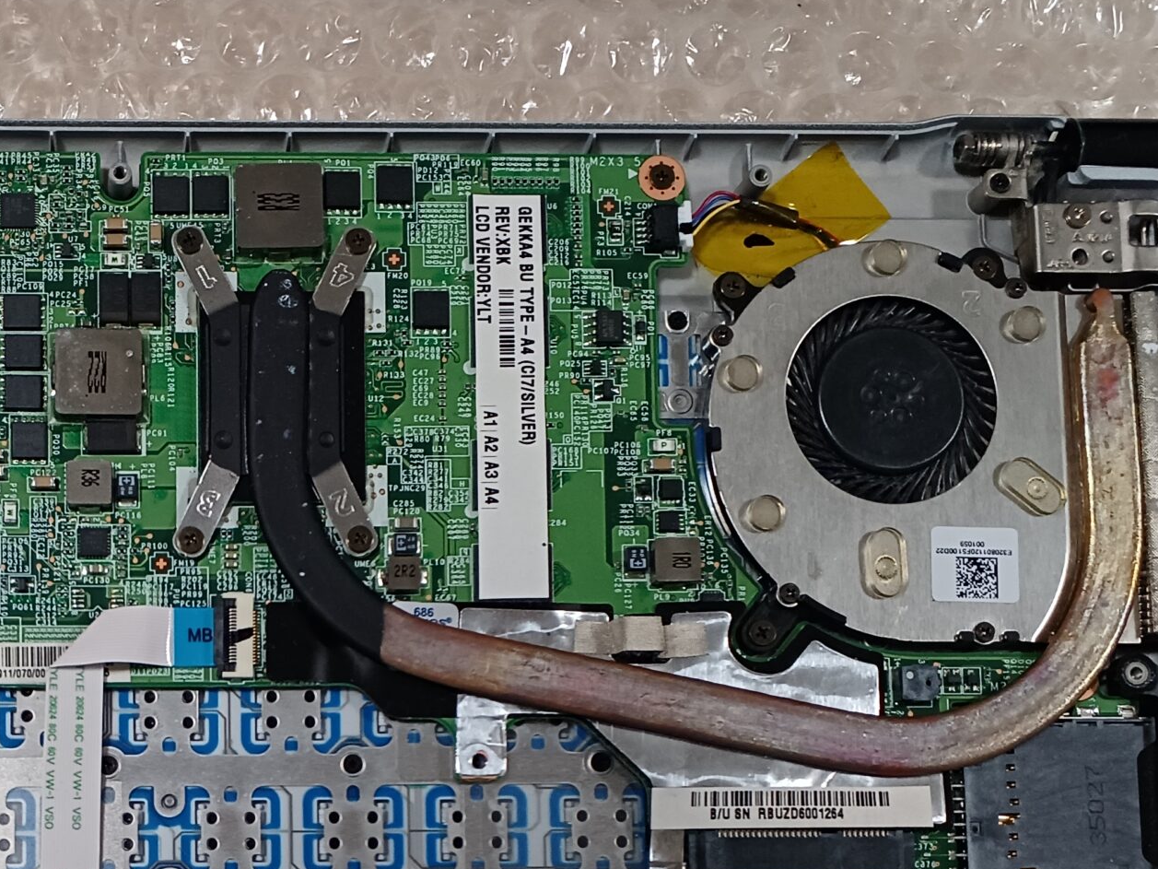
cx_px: 158
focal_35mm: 55
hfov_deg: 33.4
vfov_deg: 25.3
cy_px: 861
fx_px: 1840
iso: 100
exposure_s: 1/50
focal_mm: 3.58
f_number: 1.9
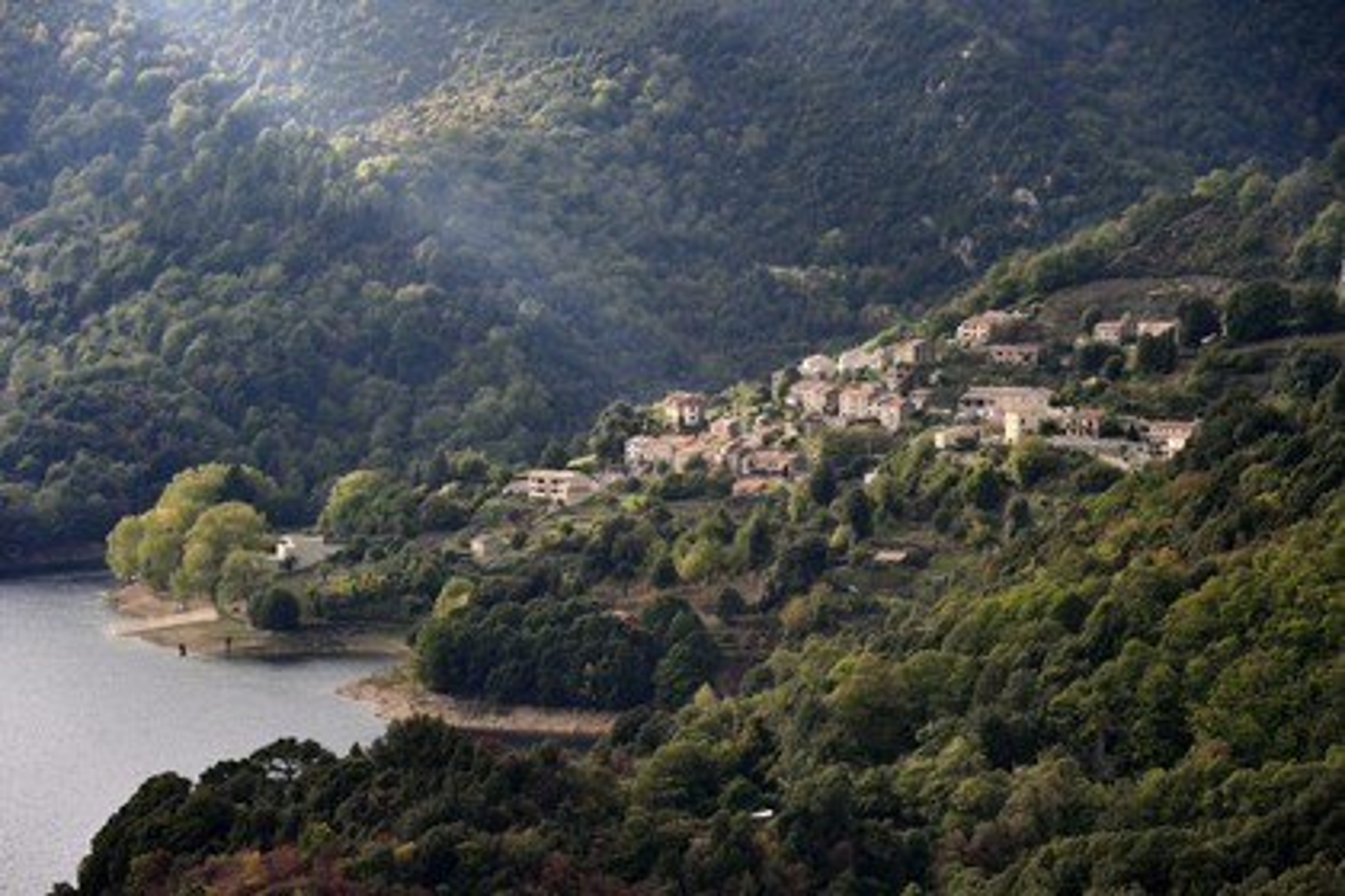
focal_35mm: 116
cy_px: 448
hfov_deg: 17.6
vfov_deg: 11.8
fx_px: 4334
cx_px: 672
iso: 200
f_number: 6.3
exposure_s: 1/250
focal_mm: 116
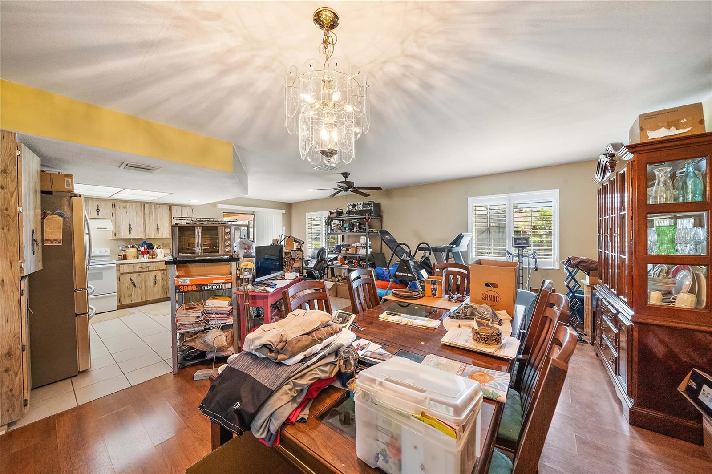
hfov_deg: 112.6
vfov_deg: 89.9
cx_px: 356
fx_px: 237
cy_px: 237
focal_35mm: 12
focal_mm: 12
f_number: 9.5
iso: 5000
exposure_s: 1/30
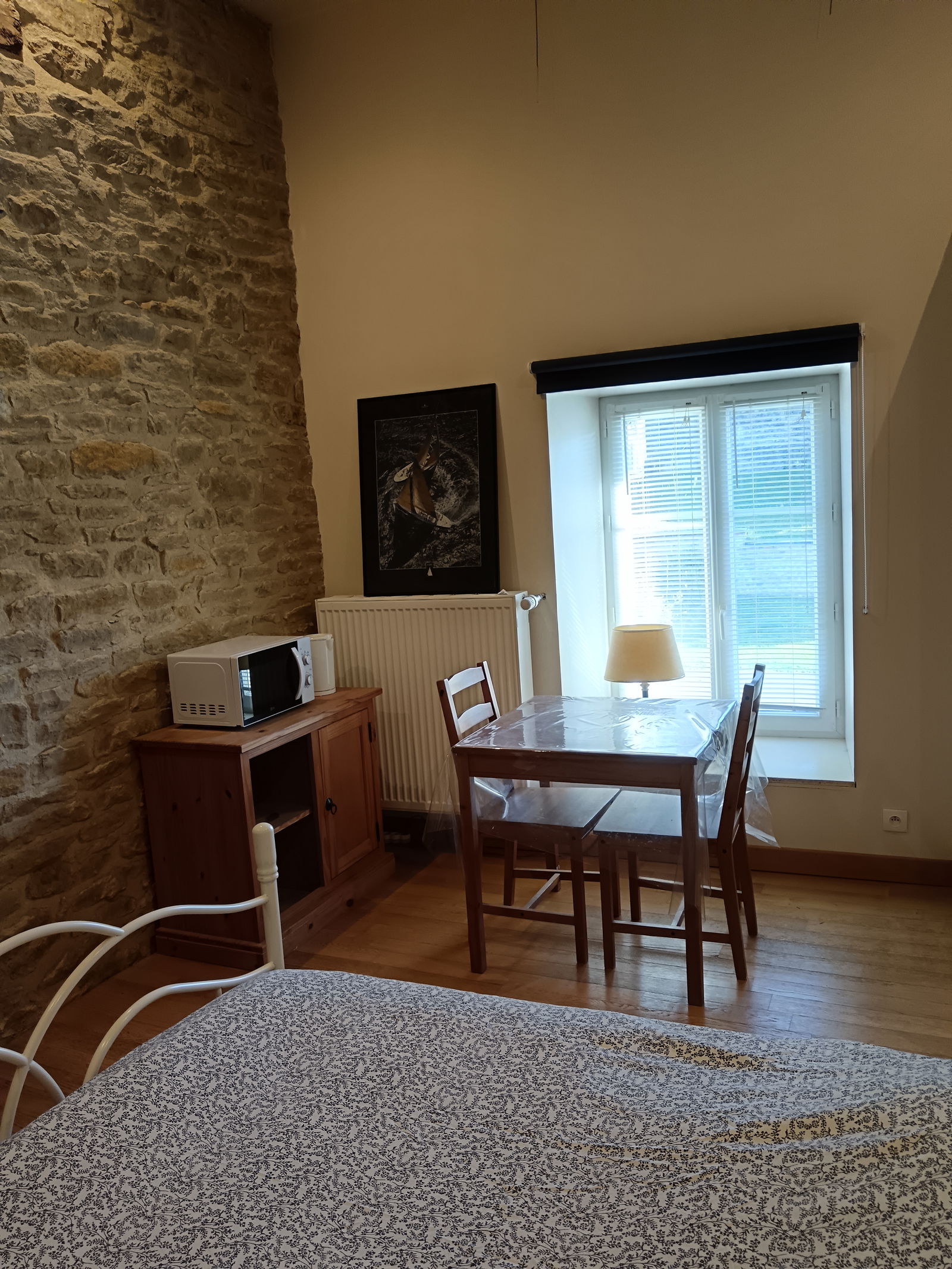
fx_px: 990
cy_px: 634
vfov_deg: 65.3
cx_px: 476
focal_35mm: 27
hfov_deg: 51.4
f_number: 1.9
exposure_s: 1/50
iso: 797
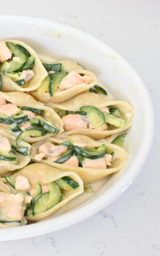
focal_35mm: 64
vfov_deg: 32.0
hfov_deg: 19.5
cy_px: 129
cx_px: -15
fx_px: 446
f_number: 7.1
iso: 1600
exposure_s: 1/40
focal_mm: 27.5
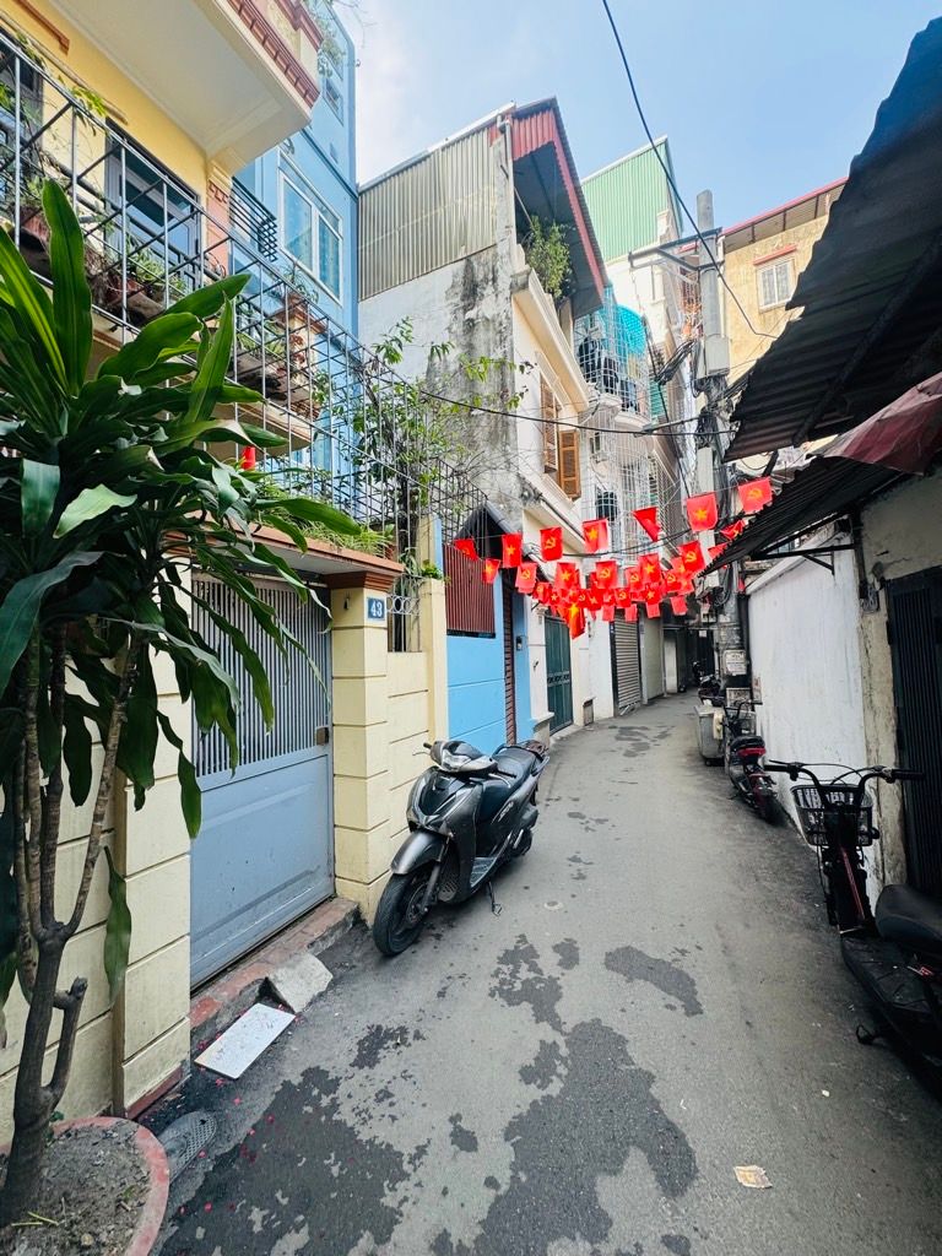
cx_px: 471
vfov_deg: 102.1
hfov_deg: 85.7
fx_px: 508
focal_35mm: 14
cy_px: 628
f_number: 2.2
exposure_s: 1/134
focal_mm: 2.22
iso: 40
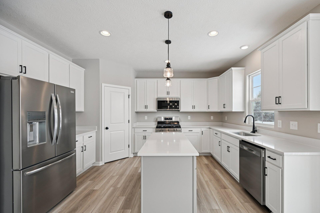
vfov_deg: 73.6
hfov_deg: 96.7
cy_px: 113
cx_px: 168
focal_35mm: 16
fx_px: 142
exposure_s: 1/125
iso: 400
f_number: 4
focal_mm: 15
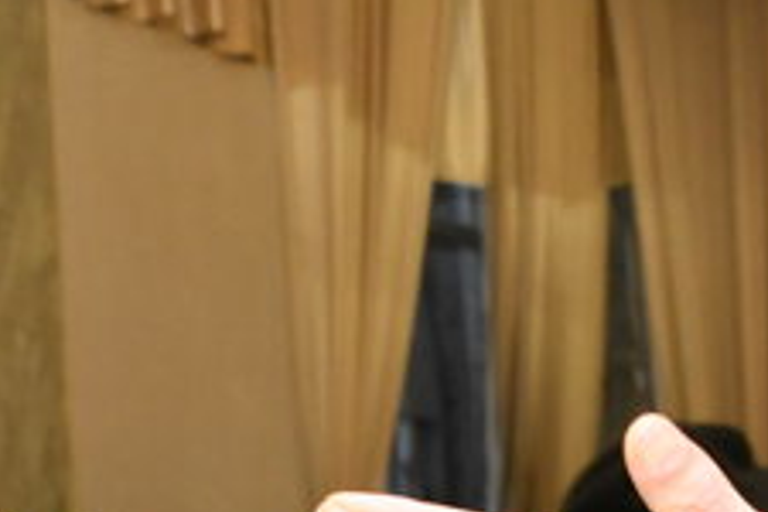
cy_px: 217
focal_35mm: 199
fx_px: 4245
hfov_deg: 10.3
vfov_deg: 6.9
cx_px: 198
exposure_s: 1/125
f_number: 5.6
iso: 640
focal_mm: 32
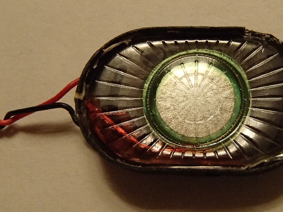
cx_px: 194
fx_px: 466
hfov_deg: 33.4
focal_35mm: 57
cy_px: 103
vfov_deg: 25.7
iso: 800
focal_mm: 6.64
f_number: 4.7
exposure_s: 1/60
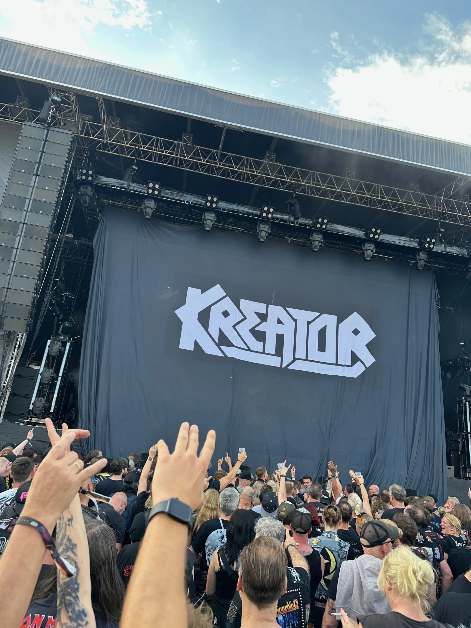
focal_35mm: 24
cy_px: 314
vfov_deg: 71.6
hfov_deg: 56.8
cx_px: 236
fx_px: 435
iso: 80
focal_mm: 6.86
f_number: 1.78
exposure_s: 1/458
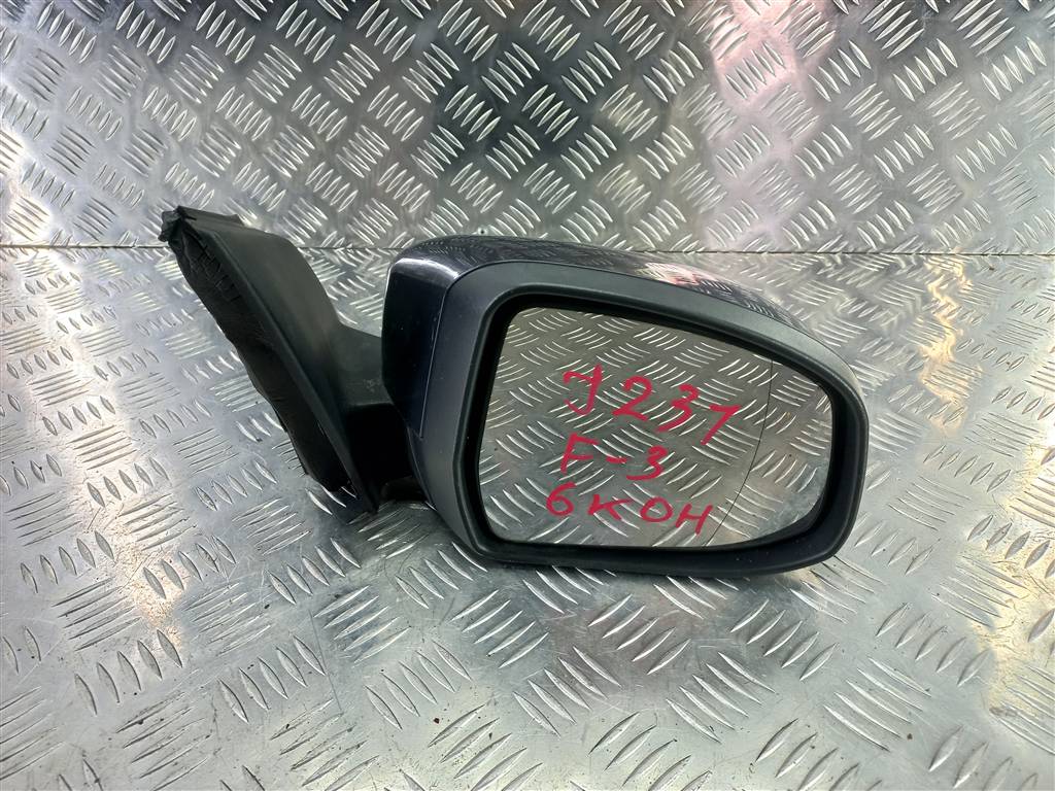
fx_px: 762
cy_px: 396
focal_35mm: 25
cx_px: 528
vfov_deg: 54.9
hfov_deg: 69.4
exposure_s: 1/50
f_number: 1.8
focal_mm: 4.6
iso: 80
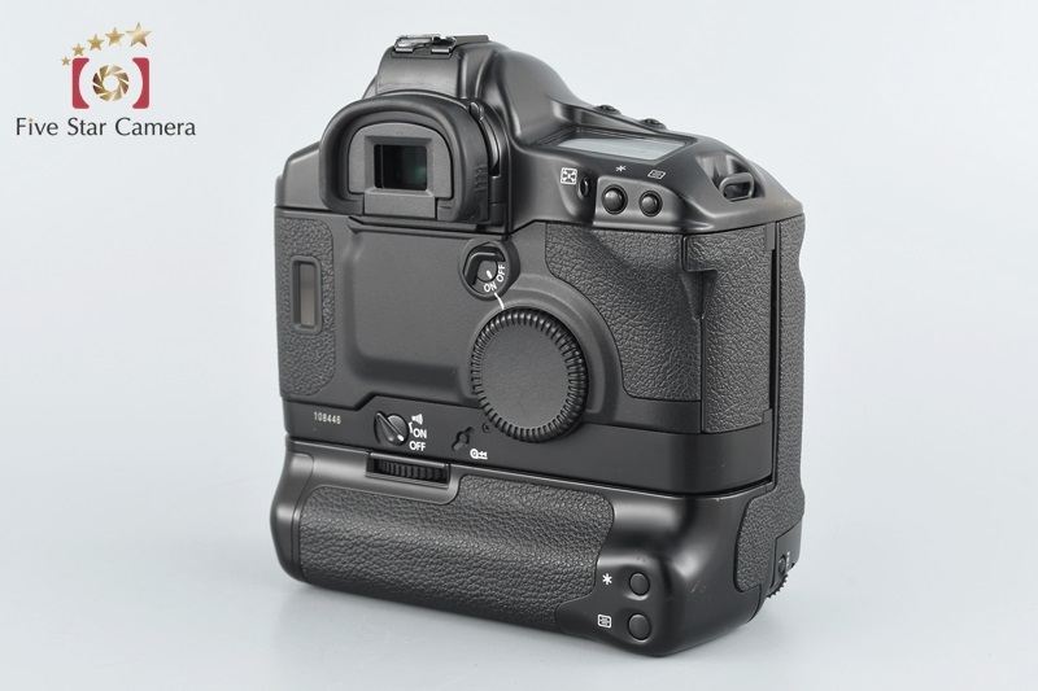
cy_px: 346
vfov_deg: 17.5
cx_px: 519
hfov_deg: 26.0
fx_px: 2248
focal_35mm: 78
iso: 500
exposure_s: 1/200
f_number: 11
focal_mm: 52
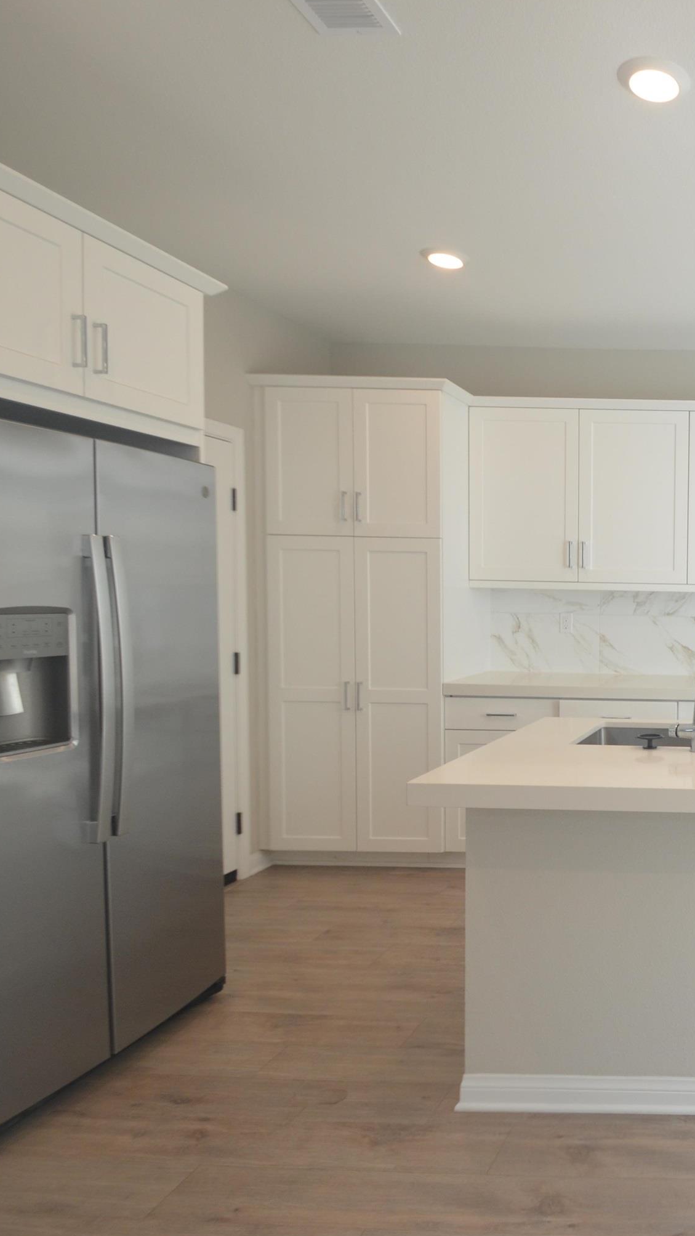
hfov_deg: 37.9
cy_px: 619
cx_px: 800
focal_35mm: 24
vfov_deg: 76.3
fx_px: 786
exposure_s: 1/125
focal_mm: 10
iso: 400
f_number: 5.6
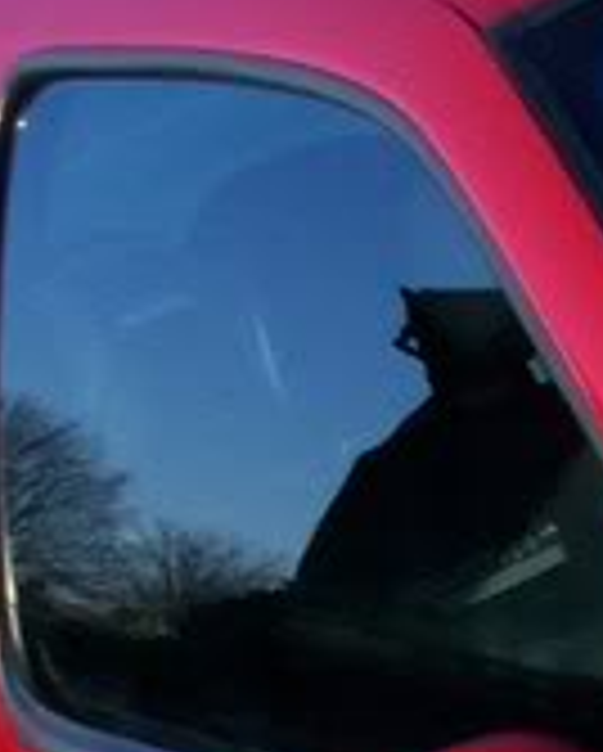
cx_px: 1746
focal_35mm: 215
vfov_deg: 8.8
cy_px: 1036
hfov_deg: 6.6
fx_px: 4788
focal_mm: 5.9
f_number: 4.5
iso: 100
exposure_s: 1/346
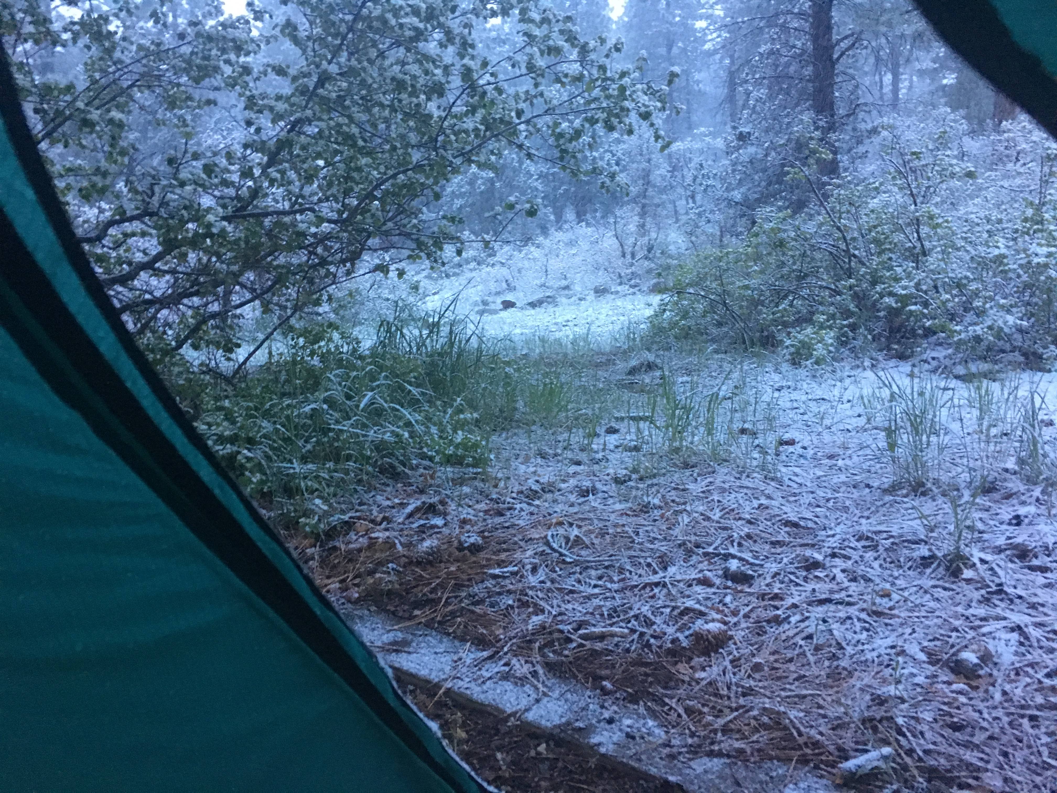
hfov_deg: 61.7
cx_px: 528
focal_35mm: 29
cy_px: 396
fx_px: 886
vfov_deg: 48.2
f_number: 2.2
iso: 320
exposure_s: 1/15
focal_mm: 4.15
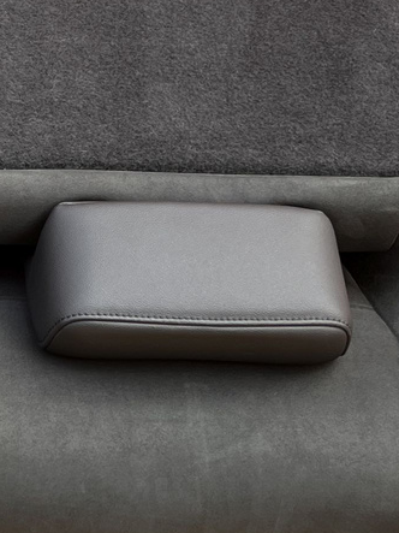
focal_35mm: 94
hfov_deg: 14.8
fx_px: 1445
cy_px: 60
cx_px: -168
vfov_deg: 20.5
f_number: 1.6
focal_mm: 5.1
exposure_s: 1/196
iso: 40
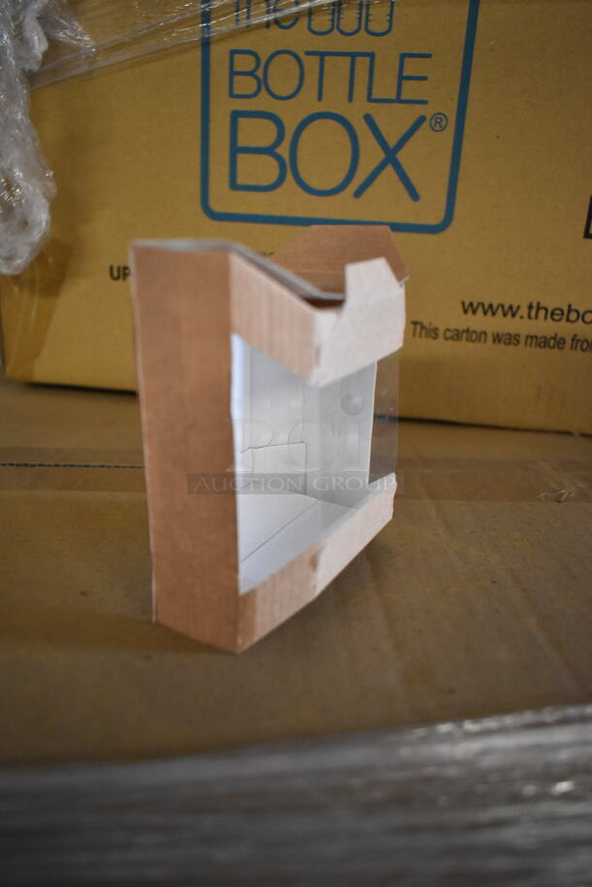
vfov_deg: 67.3
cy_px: 444
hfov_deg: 48.0
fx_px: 665
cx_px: 296
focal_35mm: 27
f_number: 3.5
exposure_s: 1/125
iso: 2200
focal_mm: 18
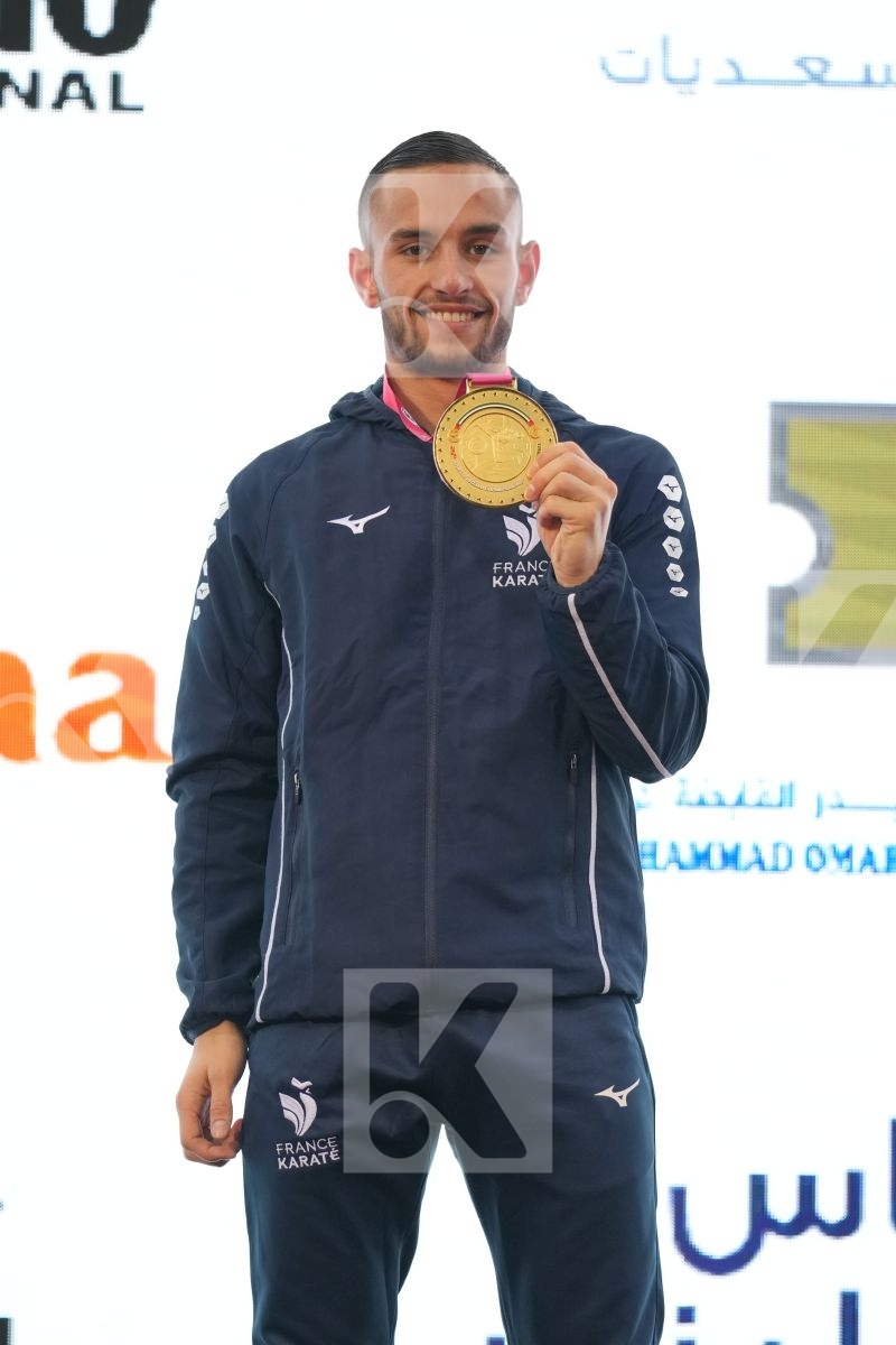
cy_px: 672
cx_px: 448
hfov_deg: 4.6
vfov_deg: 6.9
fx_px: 11199
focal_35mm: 300
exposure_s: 1/250
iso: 800
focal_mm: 200
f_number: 2.8
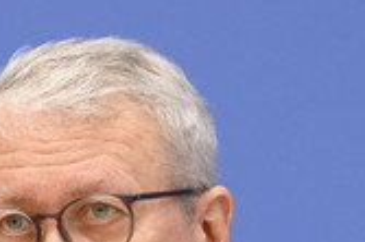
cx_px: 3
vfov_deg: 3.7
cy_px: 305
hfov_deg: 5.6
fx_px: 3697
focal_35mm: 365
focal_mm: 135
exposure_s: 1/400
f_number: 6.3
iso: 5000
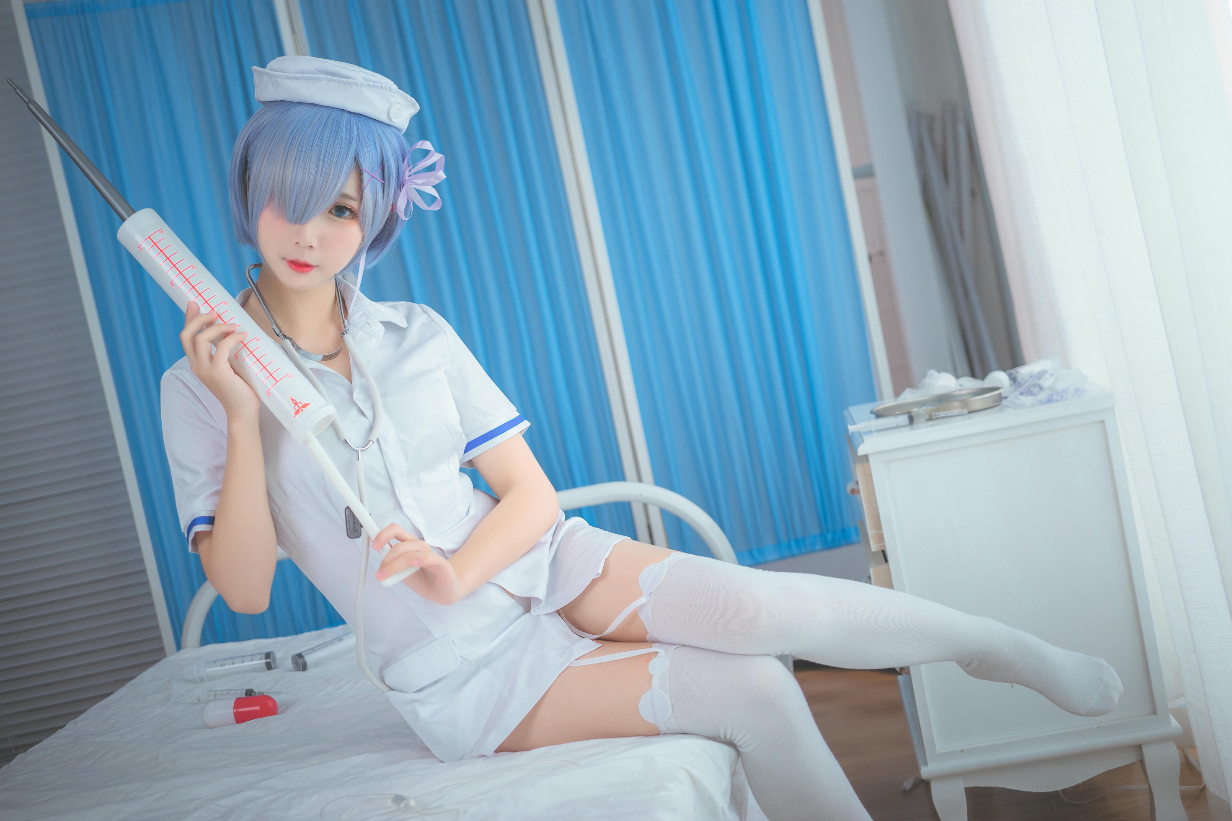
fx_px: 1745
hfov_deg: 38.9
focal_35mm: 51
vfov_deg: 26.5
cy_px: 404
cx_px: 622
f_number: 2.8
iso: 100
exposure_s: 1/100
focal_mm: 50
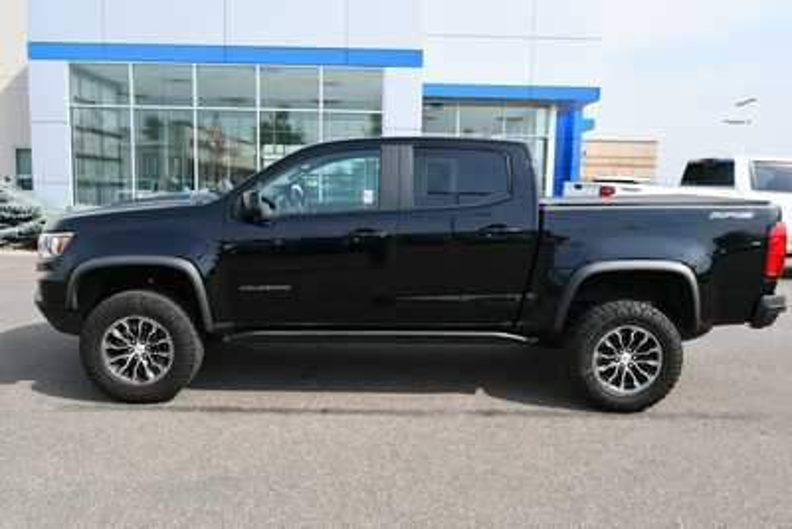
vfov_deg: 43.6
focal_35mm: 30
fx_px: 660
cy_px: 264
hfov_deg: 61.9
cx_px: 396
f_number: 8
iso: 160
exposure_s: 1/250
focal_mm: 20
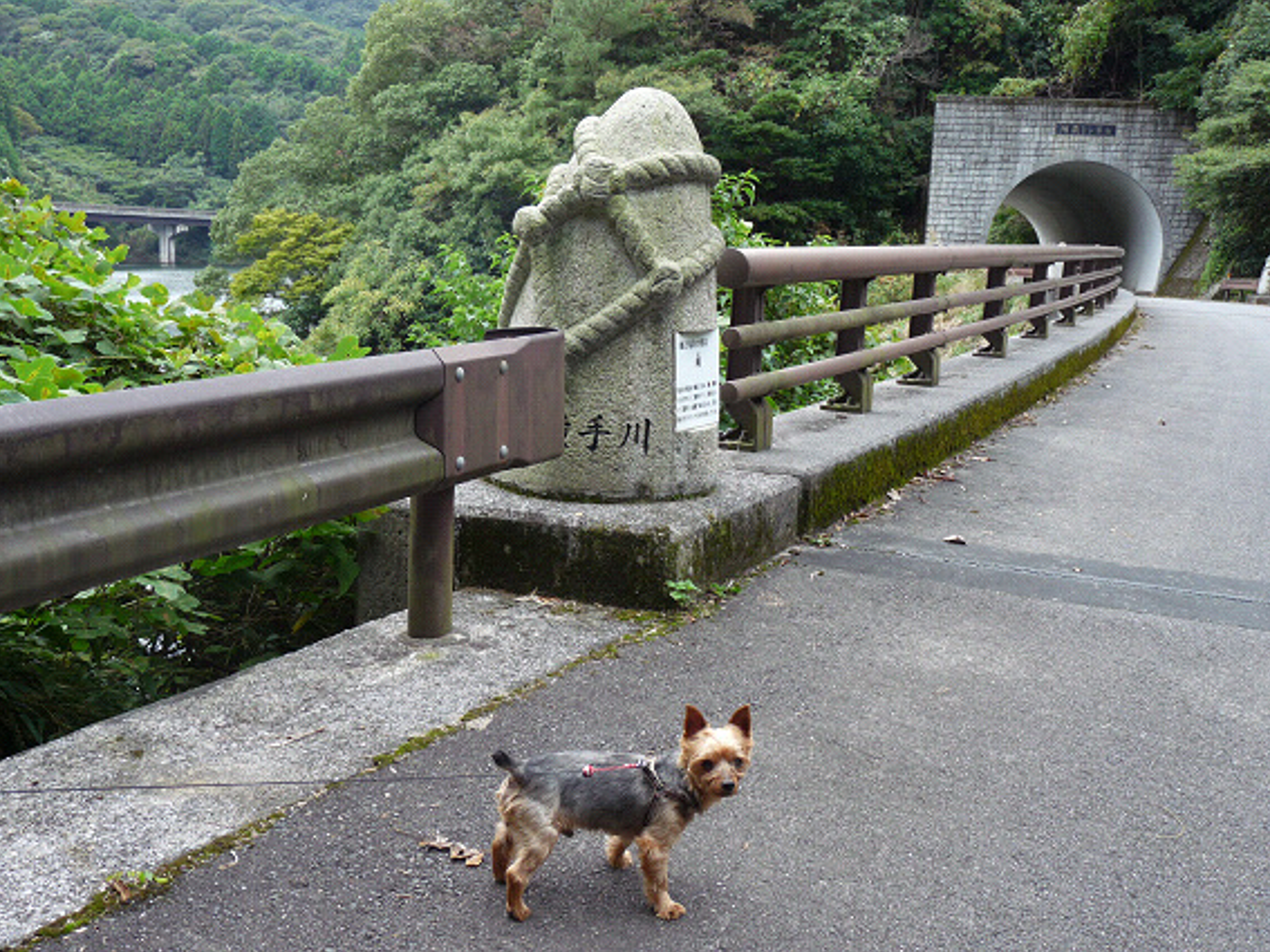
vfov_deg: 38.6
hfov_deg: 50.1
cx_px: 644
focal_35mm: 37
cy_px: 487
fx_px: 1357
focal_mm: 6.4
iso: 100
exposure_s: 1/125
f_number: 3.6
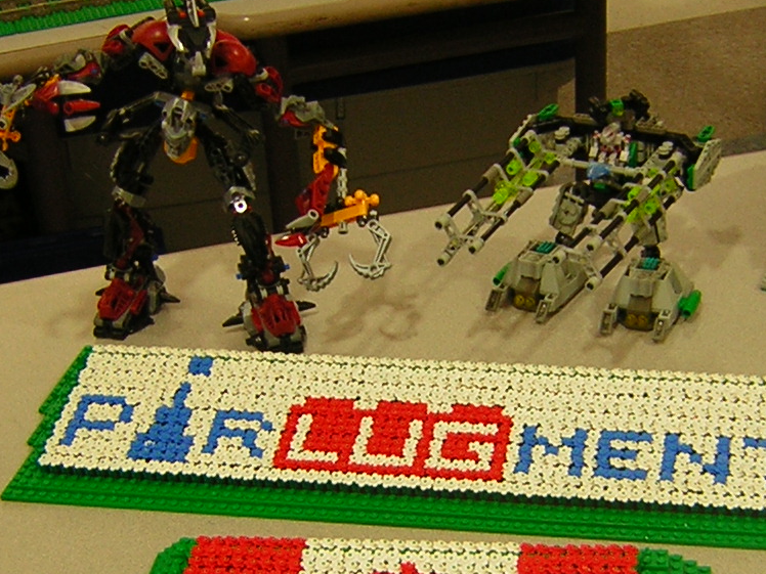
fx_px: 1704
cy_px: 402
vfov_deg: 19.1
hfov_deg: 25.2
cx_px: 500
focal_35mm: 77
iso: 50
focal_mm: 4.7
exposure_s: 1/11.7
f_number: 2.6
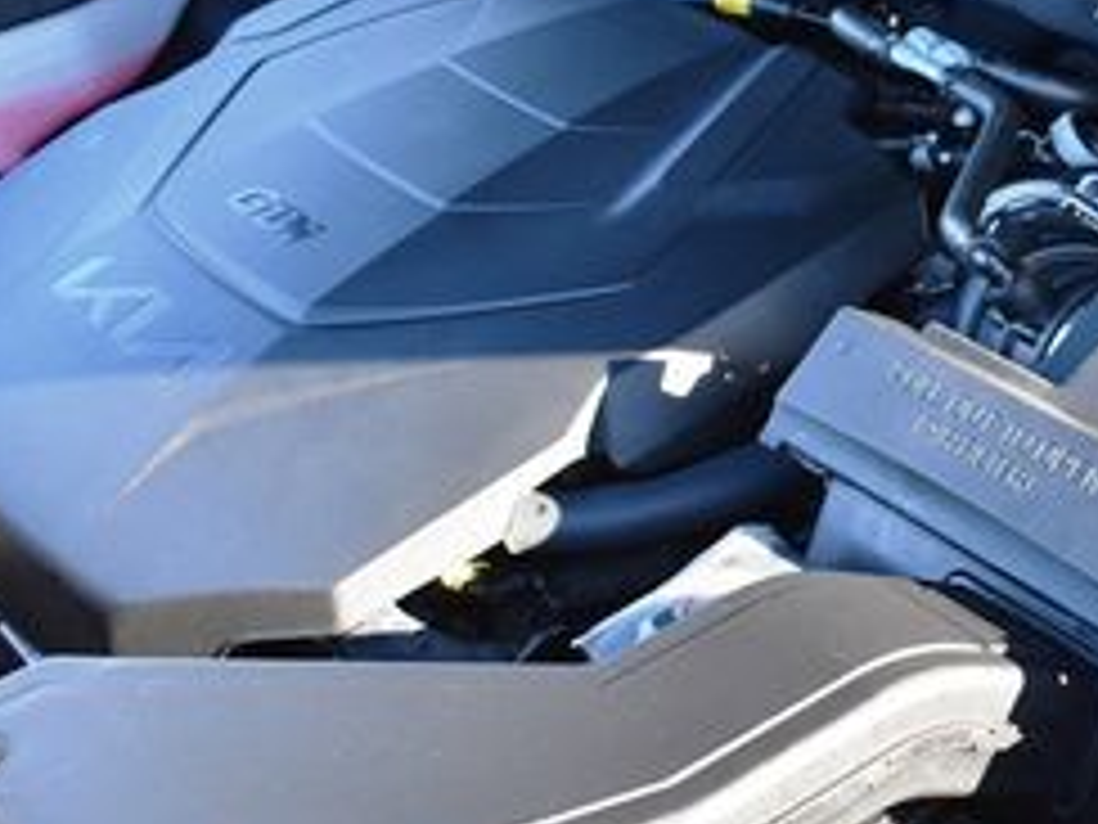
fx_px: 2157
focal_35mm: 68
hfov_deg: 26.8
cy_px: 385
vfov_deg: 21.6
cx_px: 1125
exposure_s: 1/250
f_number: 4.5
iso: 400
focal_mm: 18
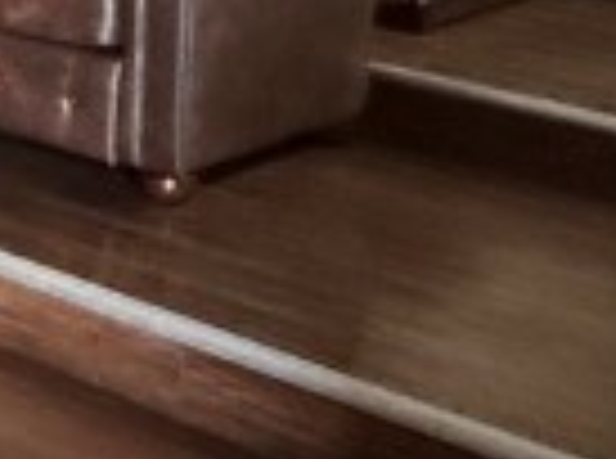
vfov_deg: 12.7
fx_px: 1864
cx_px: -153
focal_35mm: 105
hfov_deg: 17.7
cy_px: -378
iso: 1600
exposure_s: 1/40
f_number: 2.2
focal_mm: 2.22
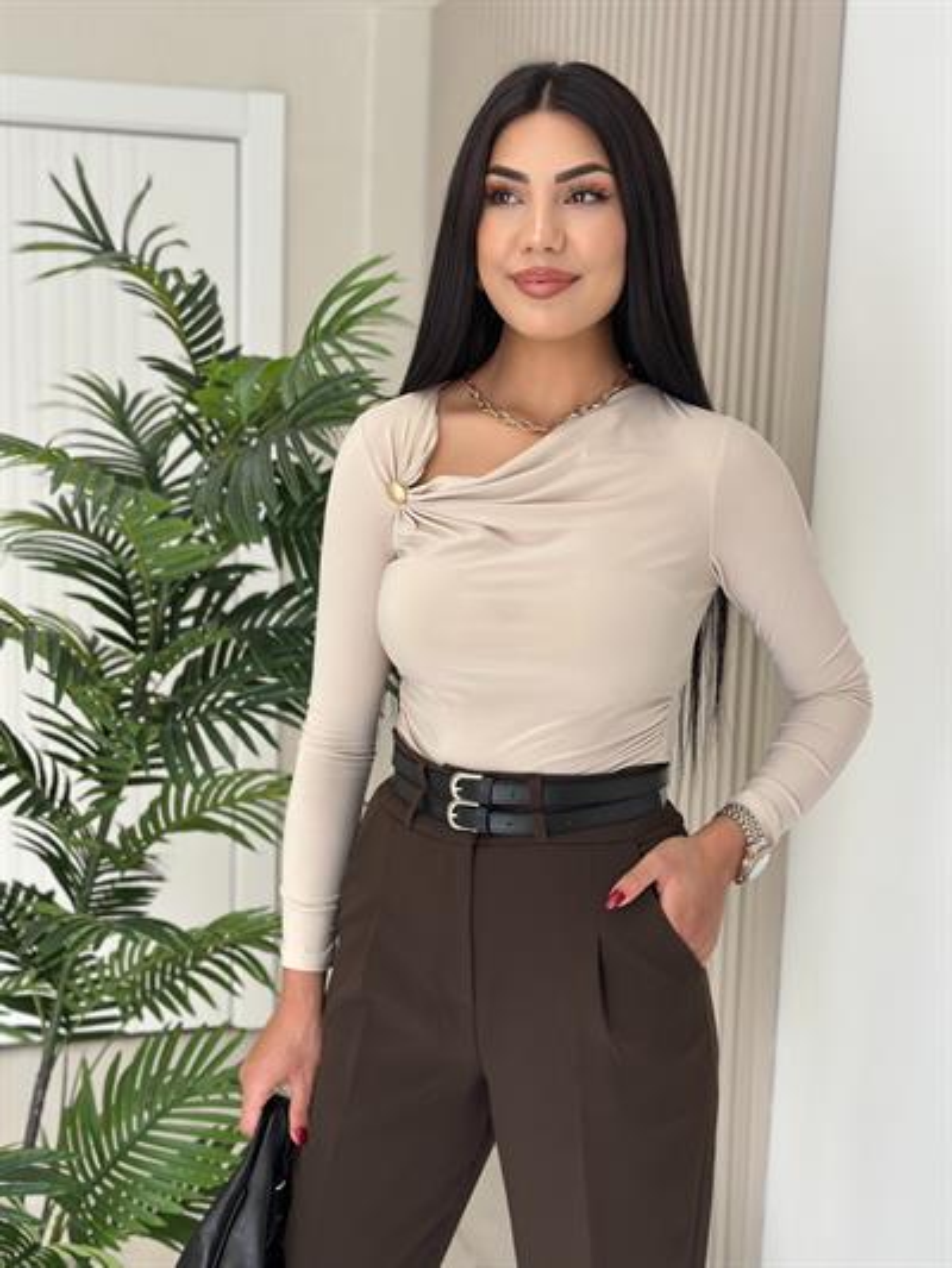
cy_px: 634
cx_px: 476
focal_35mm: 48
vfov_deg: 39.6
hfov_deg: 30.3
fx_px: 1759
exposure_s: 1/329
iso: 80
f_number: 1.78
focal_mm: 6.86
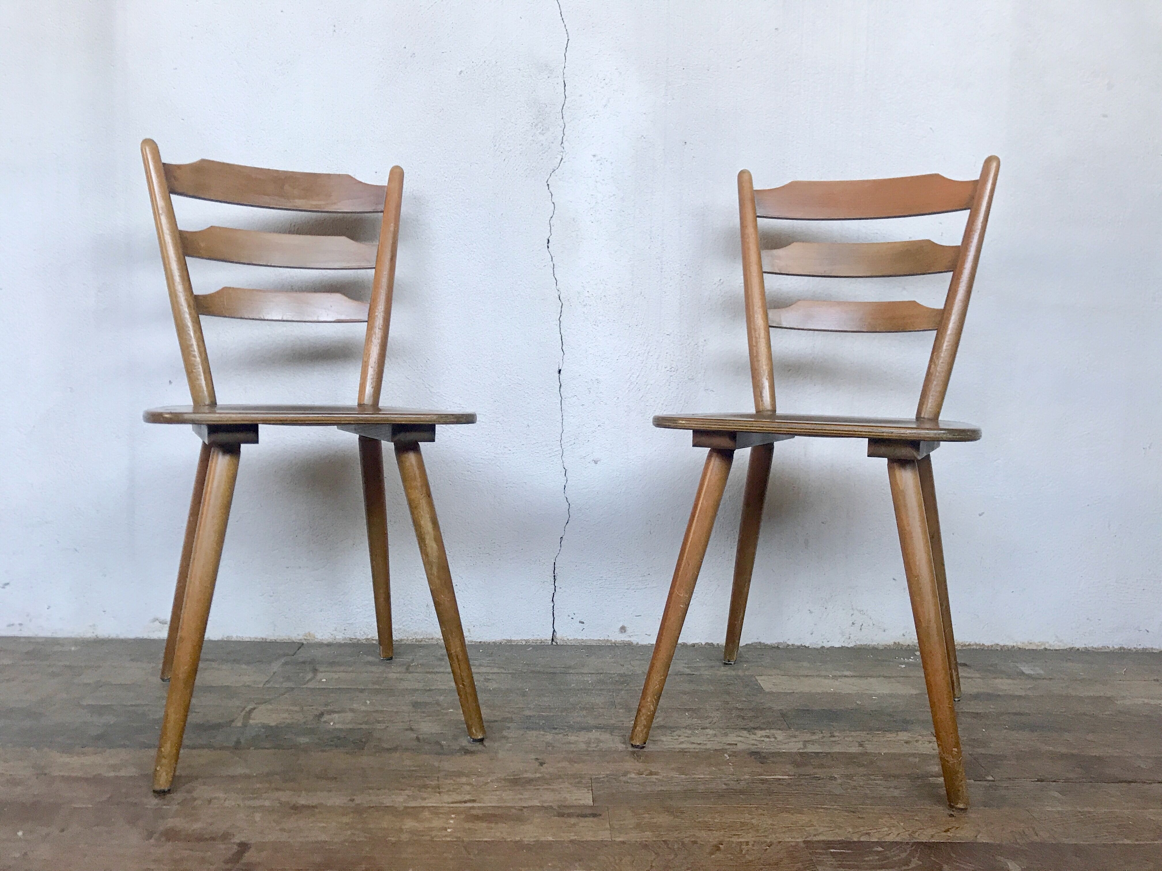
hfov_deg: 63.4
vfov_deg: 49.7
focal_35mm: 28
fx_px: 940
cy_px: 436
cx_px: 581
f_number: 1.8
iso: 32
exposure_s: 1/33
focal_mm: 3.99
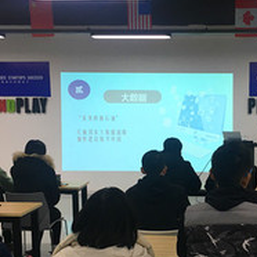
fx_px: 462
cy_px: 174
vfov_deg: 30.8
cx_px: 199
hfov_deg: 30.5
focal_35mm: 55
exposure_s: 1/33
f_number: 2.2
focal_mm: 4.15
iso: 64
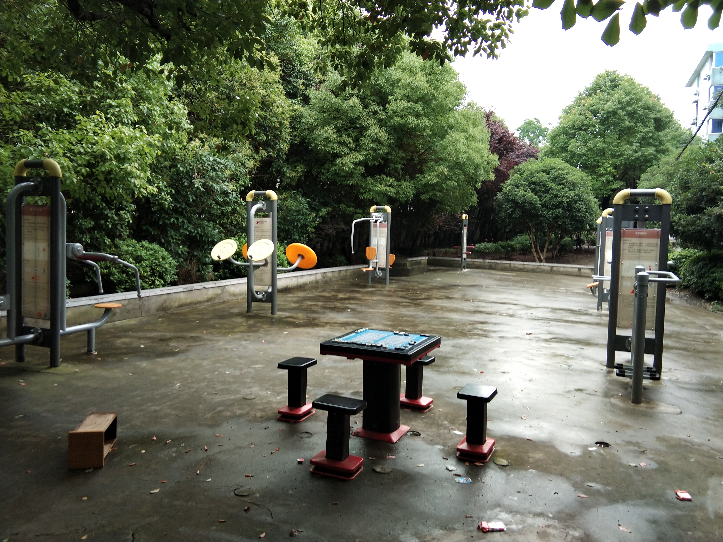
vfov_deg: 45.4
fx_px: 647
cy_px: 271
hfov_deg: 58.4
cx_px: 362
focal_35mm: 31
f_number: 2.2
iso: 50
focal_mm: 3.69
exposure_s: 1/111
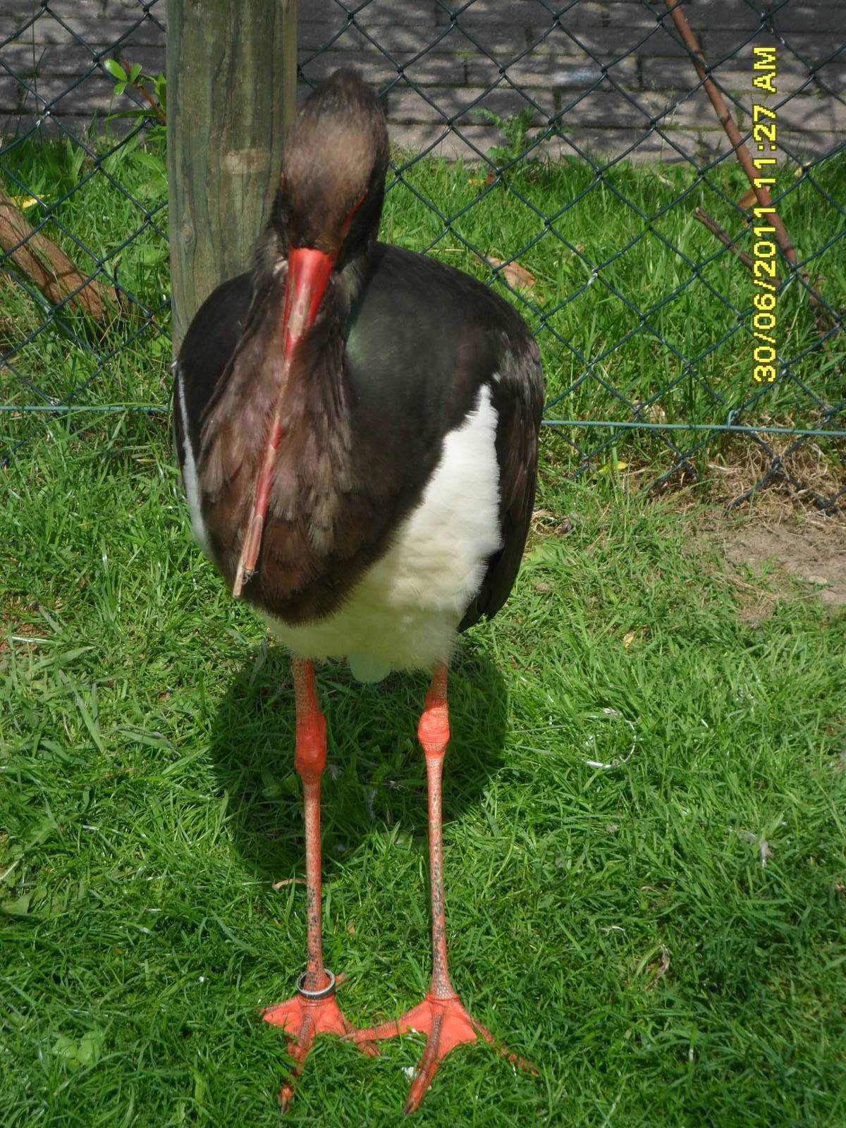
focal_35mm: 108
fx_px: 3519
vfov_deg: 18.2
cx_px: 423
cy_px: 564
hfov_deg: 13.7
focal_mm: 19.6
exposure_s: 1/500
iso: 100
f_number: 5
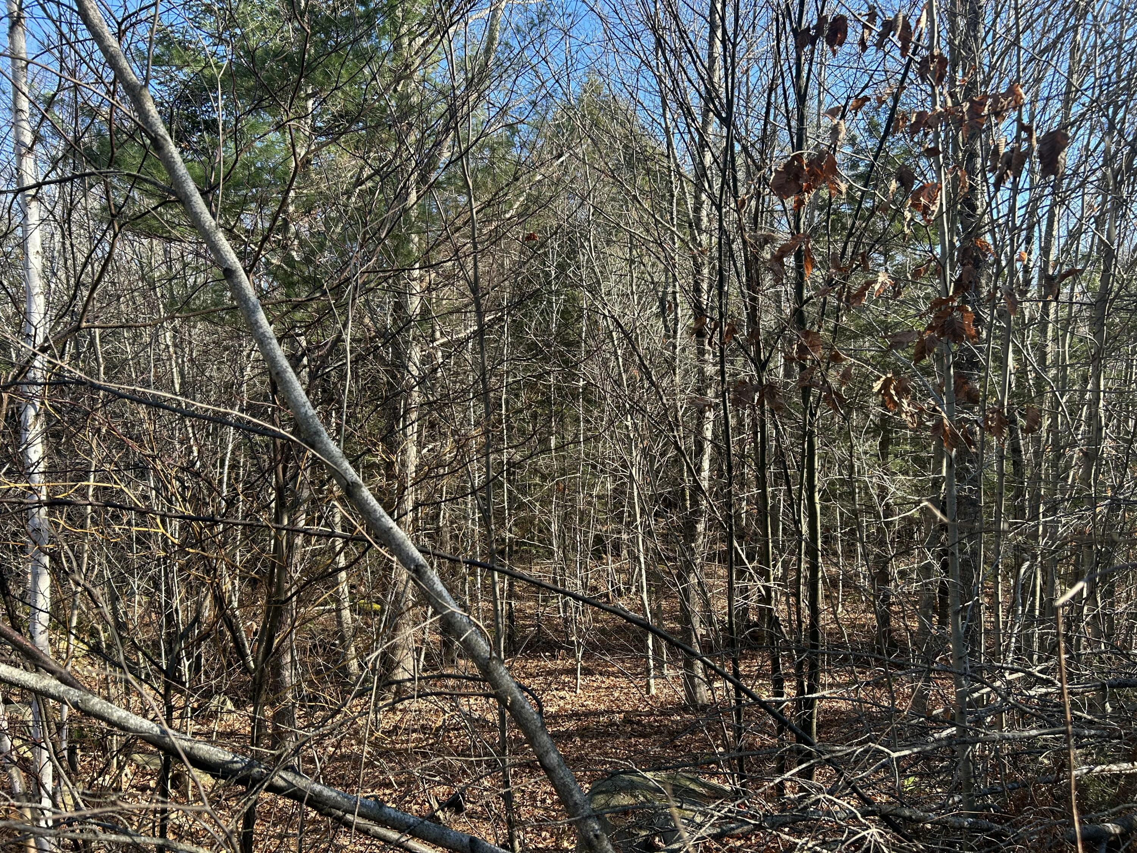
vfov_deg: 53.1
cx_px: 568
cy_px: 426
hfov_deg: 67.3
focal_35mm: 26
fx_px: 854
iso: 50
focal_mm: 5.7
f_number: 1.5
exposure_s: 1/594
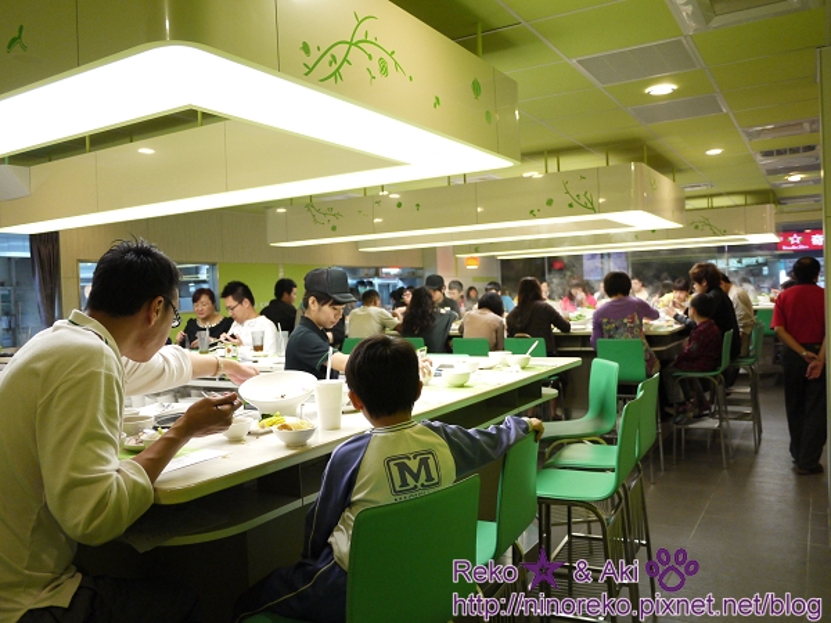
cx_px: 416
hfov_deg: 63.4
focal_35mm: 28
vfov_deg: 49.7
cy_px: 312
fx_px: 672
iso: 800
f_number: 2.5
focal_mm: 14
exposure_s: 1/125
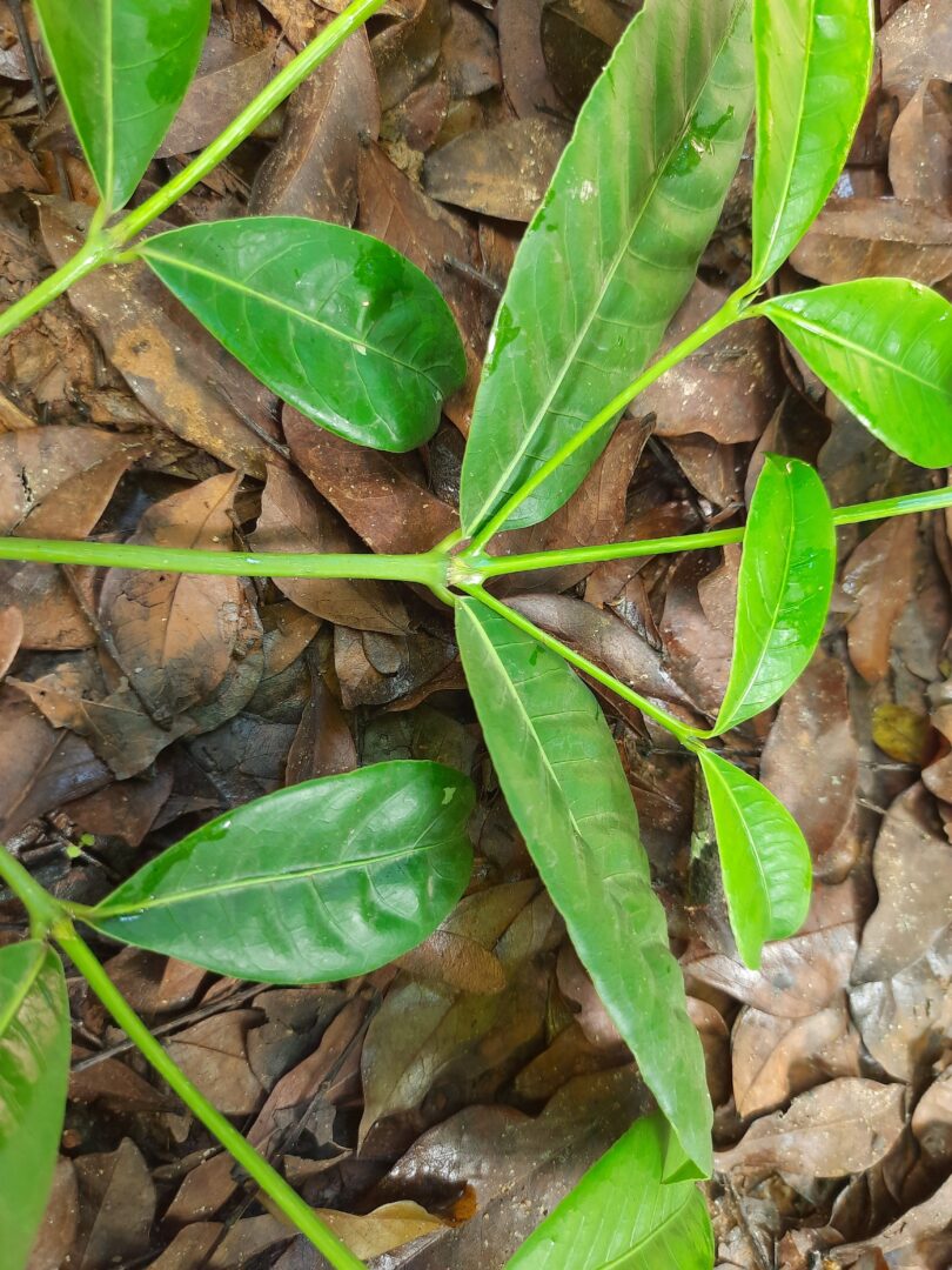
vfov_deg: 71.6
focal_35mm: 24
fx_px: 880
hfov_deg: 56.8
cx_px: 476
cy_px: 635
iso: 320
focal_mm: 5.23
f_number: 1.8
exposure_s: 1/40
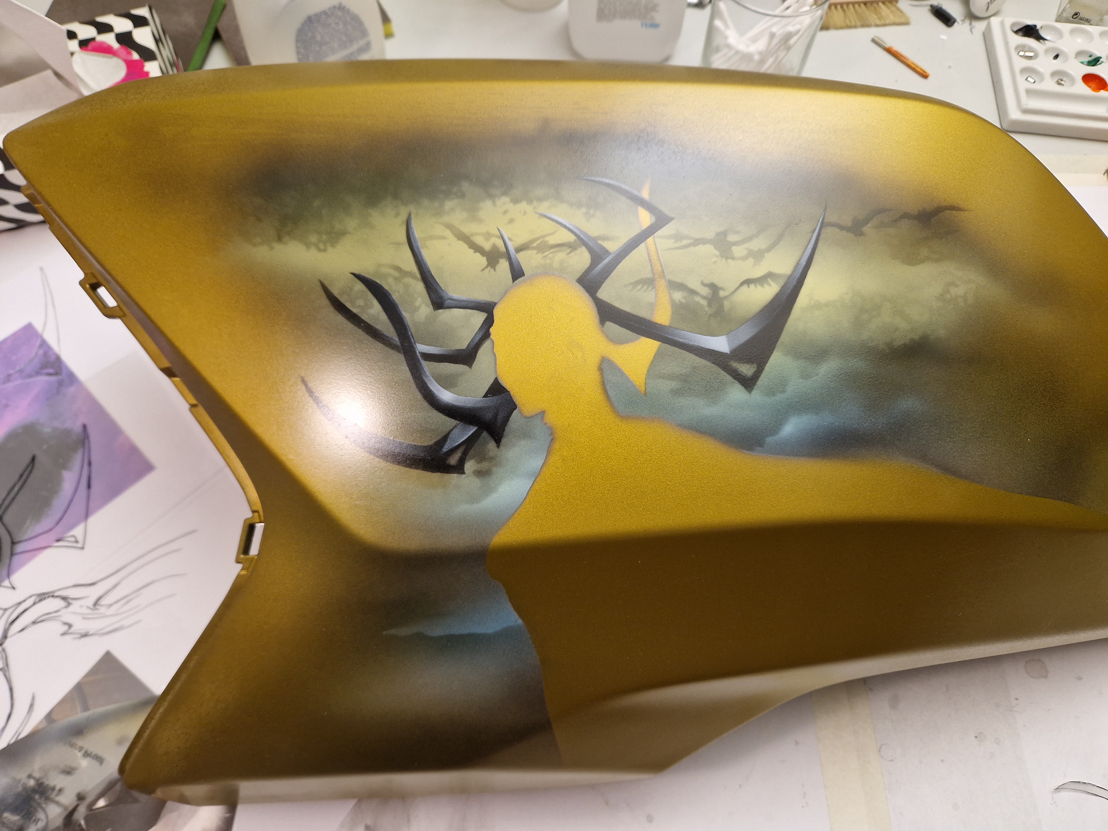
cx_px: 554
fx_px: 736
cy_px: 416
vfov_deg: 58.9
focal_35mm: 23
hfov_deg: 73.9
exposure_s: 1/180
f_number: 1.8
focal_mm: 5.4
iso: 50
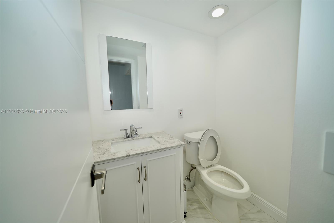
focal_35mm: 13
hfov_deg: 108.3
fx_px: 121
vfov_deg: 85.4
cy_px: 112
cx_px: 167
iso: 250
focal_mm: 13
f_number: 4
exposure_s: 1/160
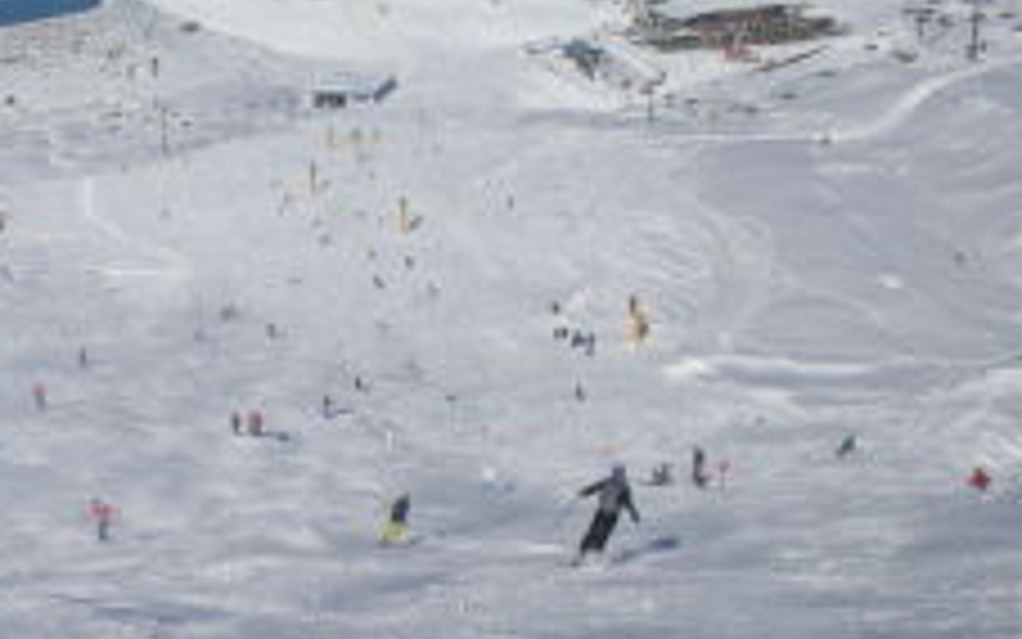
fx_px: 2368
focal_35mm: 85
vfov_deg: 15.4
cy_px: 306
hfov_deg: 23.3
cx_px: -23
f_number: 8.4
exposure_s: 1/750
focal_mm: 6.3
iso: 80
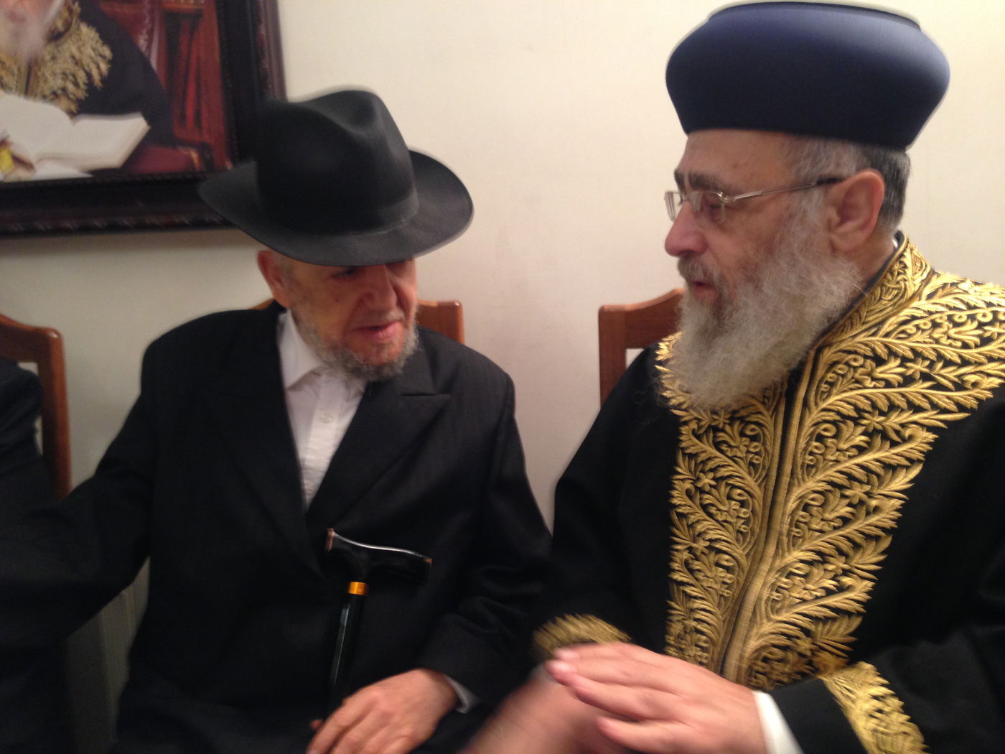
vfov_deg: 42.9
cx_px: 502
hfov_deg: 55.4
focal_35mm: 33
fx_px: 958
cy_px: 377
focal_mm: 4.12
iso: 125
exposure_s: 1/20
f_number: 2.4
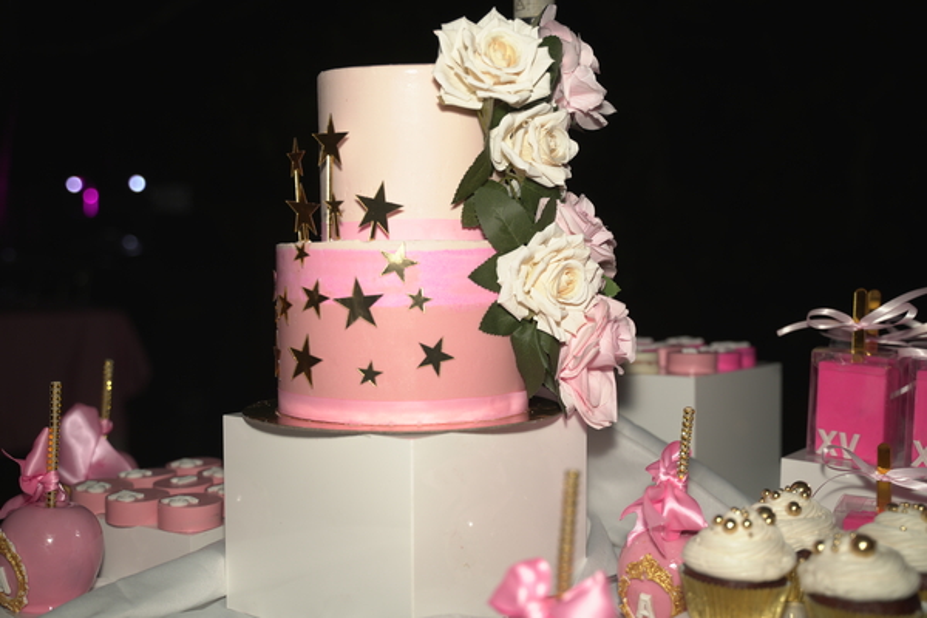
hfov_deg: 45.4
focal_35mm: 43
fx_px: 1107
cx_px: 464
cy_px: 309
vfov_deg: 31.2
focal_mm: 43
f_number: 2.8
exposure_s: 1/250
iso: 100
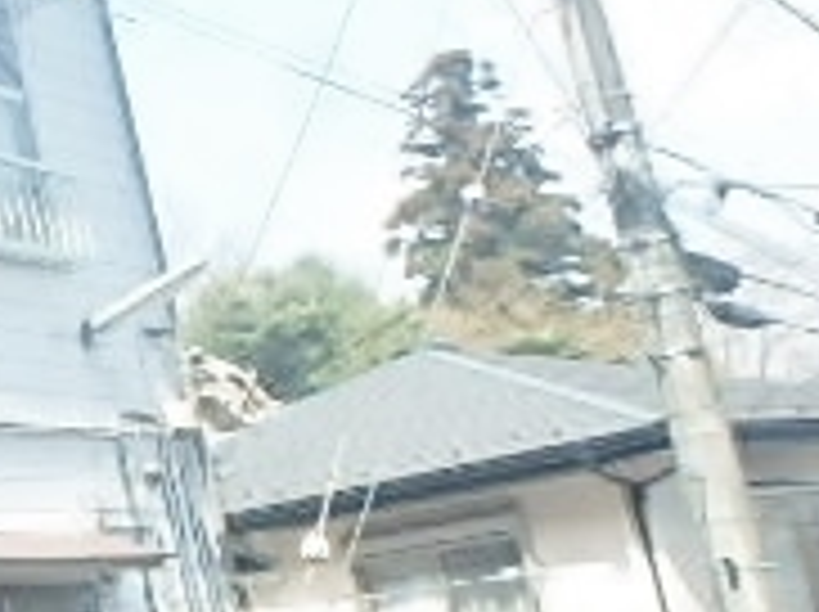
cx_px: -536
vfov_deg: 19.9
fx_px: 1749
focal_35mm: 74
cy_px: 297
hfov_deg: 20.7
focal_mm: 3.7
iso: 125
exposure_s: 1/400
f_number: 3.5
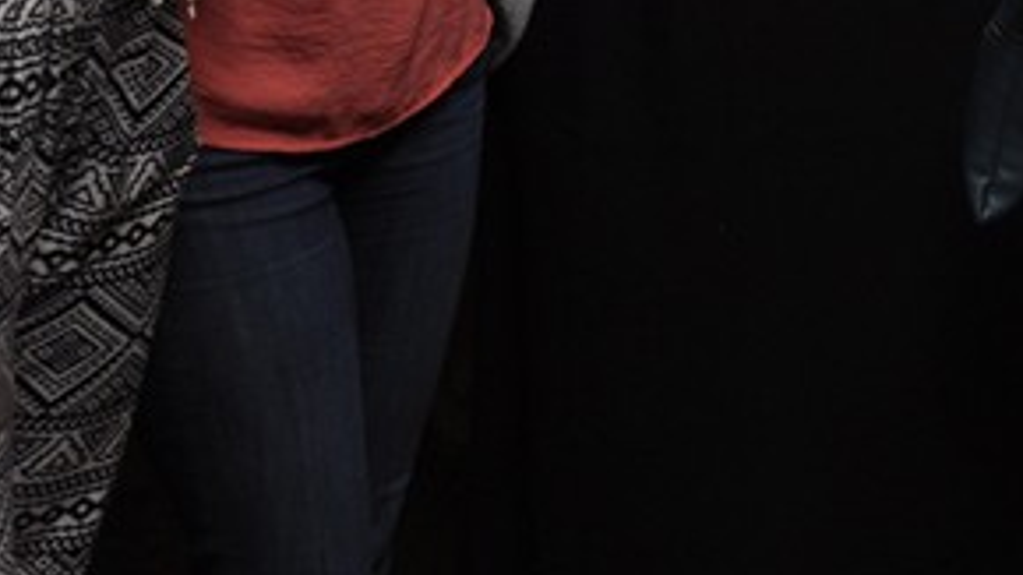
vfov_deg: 9.0
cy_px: -388
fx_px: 3526
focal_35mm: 130
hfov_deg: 15.8
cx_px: 1298
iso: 400
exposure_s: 1/60
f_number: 5
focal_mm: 24
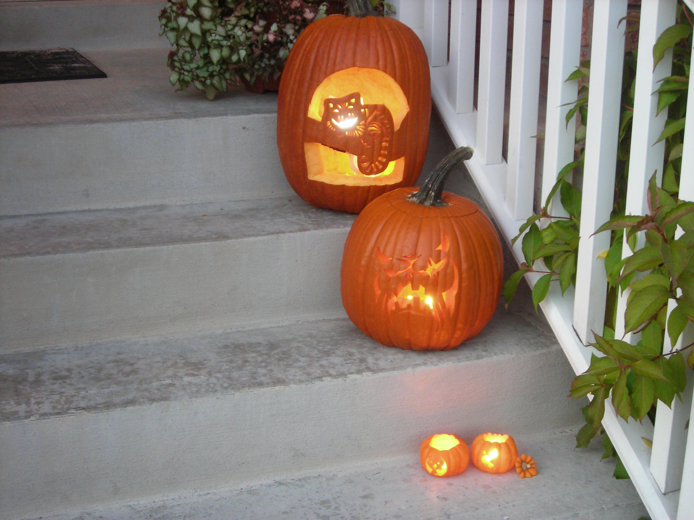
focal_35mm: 55
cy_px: 260
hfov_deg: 34.9
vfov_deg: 26.6
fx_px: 1103
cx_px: 347
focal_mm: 9.1
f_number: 3.6
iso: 200
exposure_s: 1/3.2
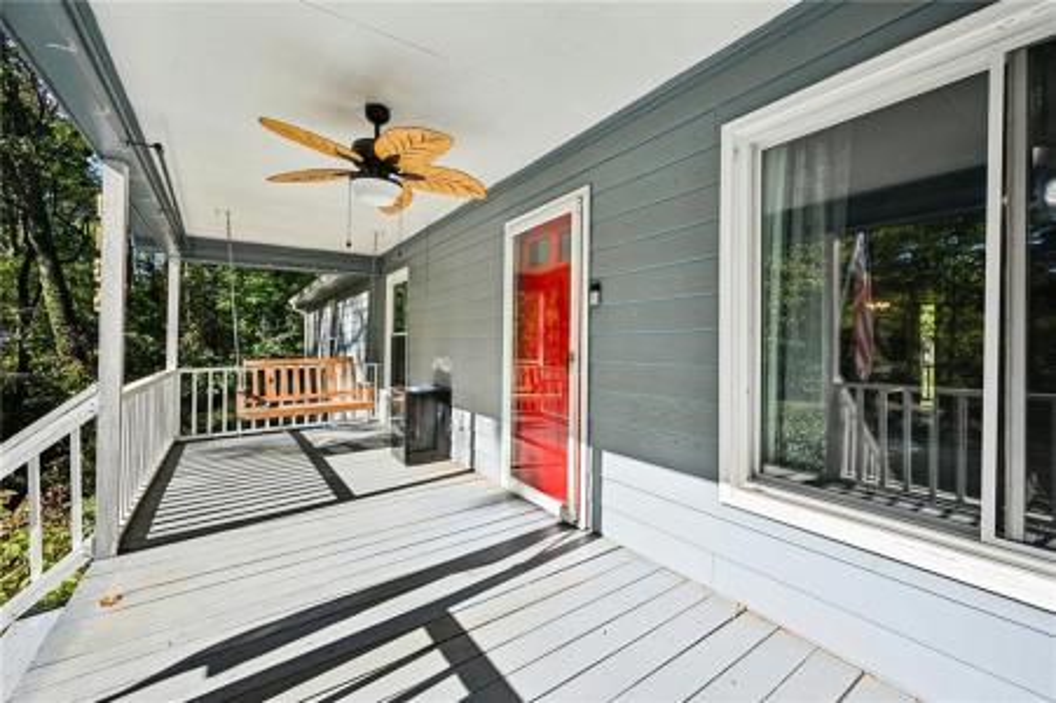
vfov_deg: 81.1
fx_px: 410
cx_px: 528
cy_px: 352
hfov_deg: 104.3
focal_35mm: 14
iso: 100
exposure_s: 1/160
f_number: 8
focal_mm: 14
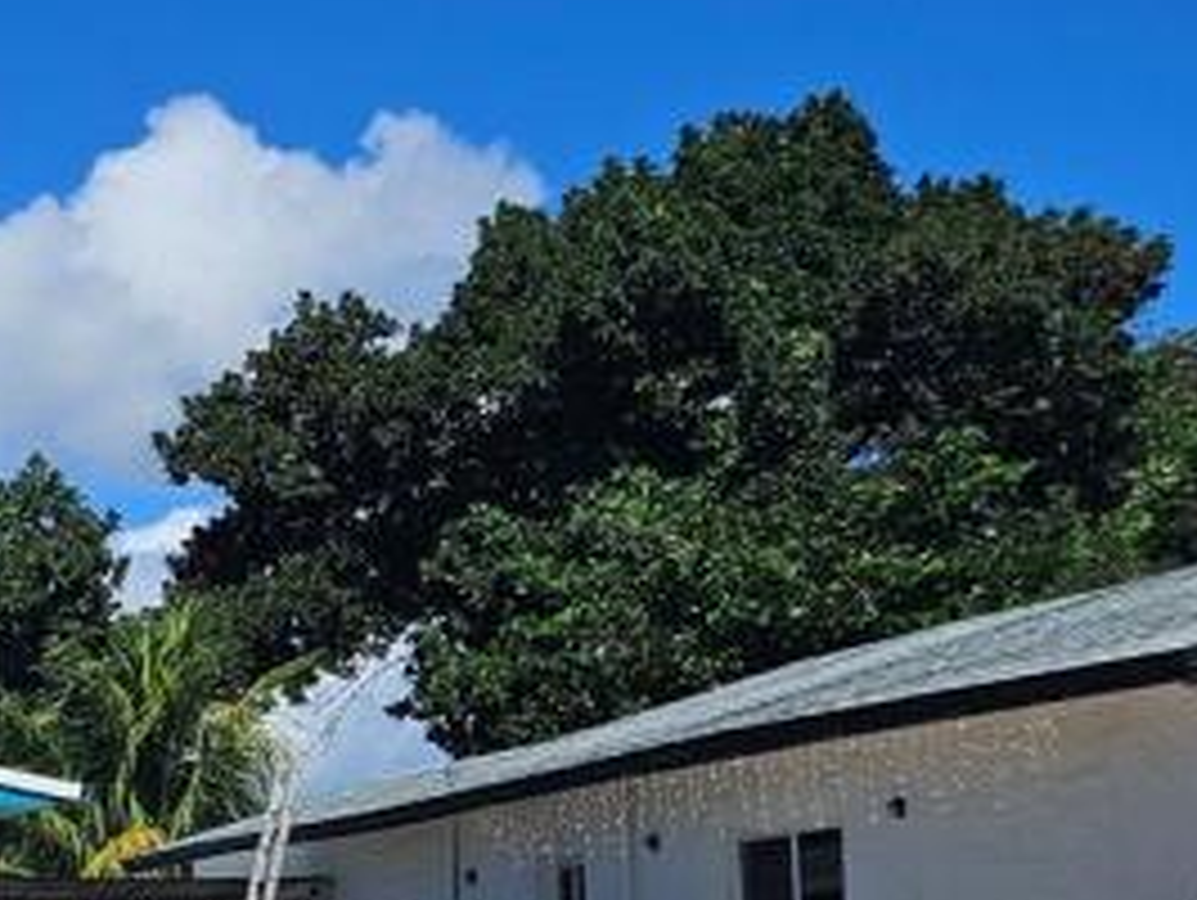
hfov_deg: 18.8
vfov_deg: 17.6
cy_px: 756
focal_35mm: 83
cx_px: -878
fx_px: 2873
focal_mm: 5.4
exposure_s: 1/4244
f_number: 1.8
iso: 25
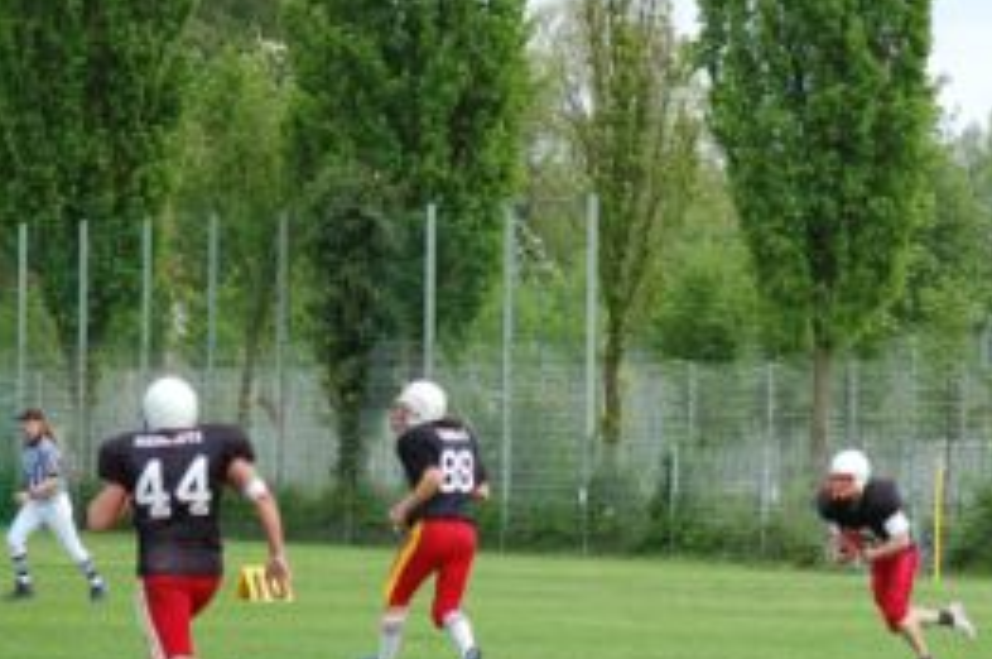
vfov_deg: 6.1
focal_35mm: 223
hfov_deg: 9.2
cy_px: 553
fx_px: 6137
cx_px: 854
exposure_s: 1/800
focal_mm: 86
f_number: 4
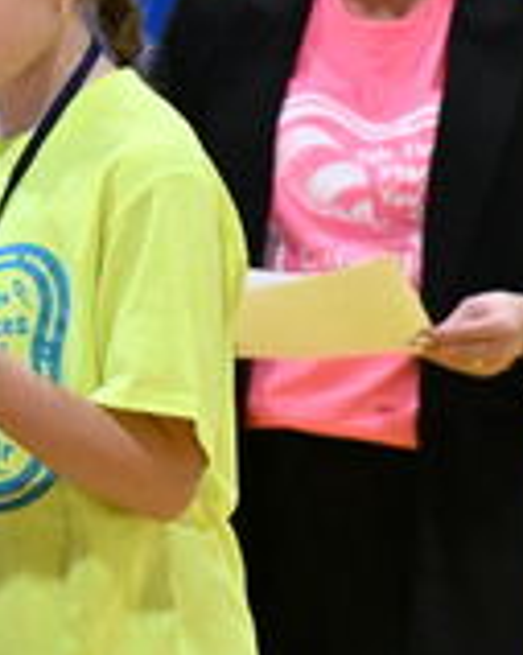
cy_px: 583
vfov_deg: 2.1
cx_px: 778
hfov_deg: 1.6
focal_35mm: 944
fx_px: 18283
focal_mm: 200
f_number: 6.3
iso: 12800
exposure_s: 1/400
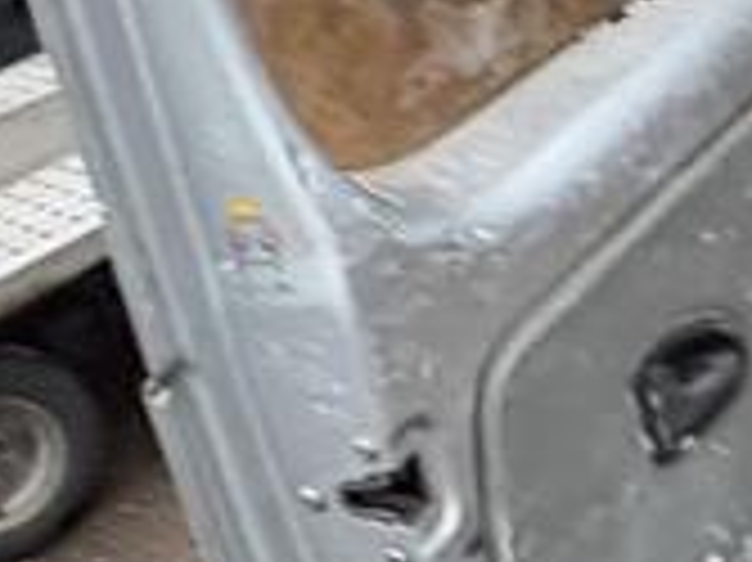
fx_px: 1628
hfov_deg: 24.7
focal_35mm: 75
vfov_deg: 18.7
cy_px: -90
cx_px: 766
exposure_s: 1/99
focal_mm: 2.22
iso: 160
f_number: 2.2
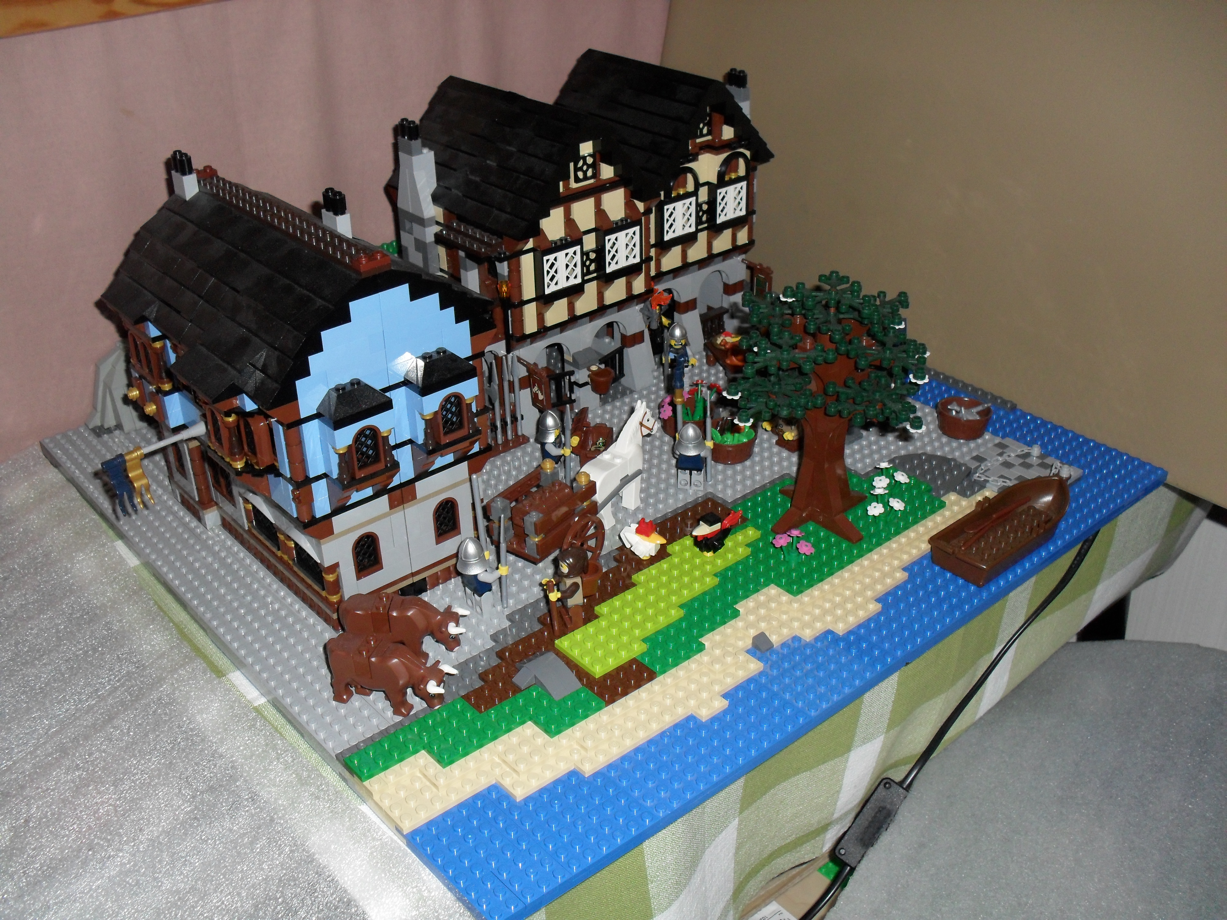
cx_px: 614
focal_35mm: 35
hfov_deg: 52.6
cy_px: 460
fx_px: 1241
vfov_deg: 40.7
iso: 200
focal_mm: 6.3
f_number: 3.2
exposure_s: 1/45
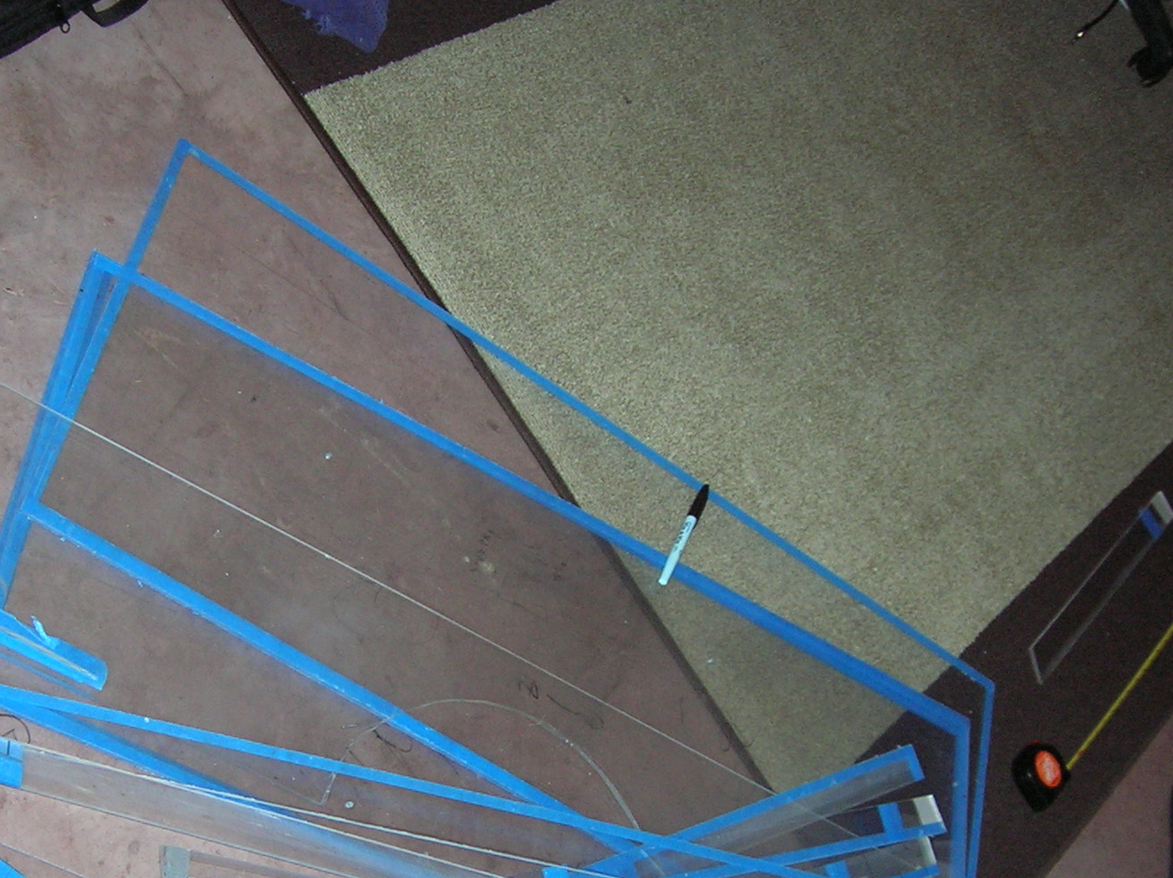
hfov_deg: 32.6
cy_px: 721
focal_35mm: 59
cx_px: 478
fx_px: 1998
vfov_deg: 24.3
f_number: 2.9
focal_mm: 5.7
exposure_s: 1/60.1
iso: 108
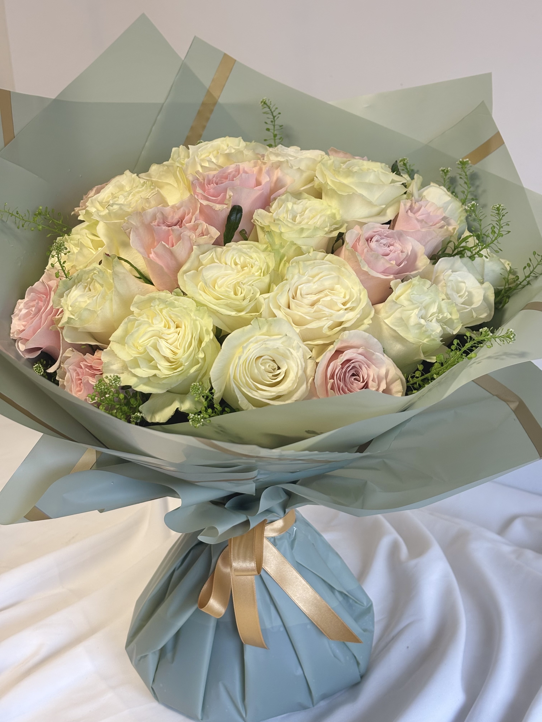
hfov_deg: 28.0
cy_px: 361
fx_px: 1086
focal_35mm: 52
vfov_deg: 36.8
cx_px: 271
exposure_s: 1/50
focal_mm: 5.96
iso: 64
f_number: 1.6
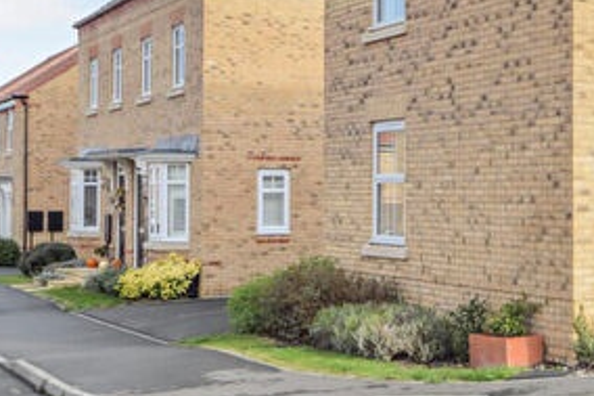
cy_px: 135
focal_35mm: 74
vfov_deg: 18.4
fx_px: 1220
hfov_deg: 25.9
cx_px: 598
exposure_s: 1/160
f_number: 5.3
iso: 100
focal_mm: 20
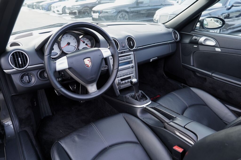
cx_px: 120
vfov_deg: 53.1
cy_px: 80
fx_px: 161
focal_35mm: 24
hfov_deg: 73.7
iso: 100
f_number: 3.5
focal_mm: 24
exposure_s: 1/50
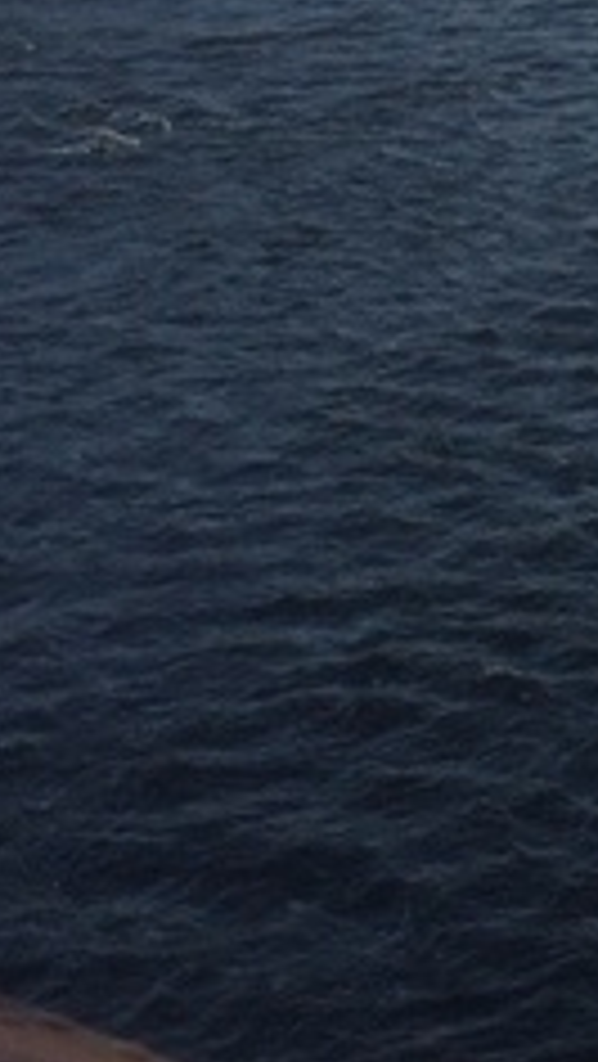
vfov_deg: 19.5
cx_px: 980
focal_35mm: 107
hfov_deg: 10.8
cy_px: 40
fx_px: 3012
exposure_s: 1/578
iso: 32
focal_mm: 4.15
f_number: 2.2
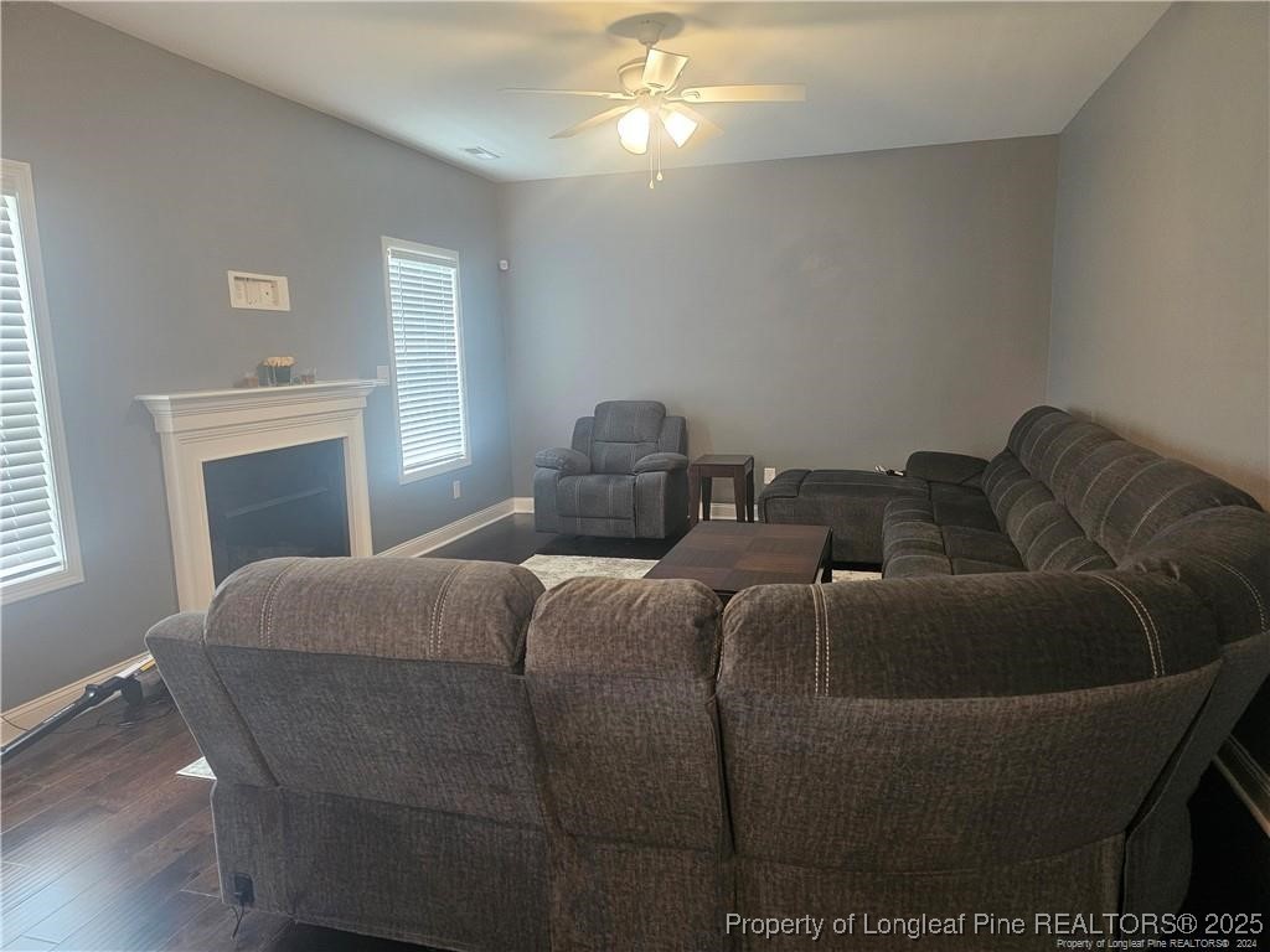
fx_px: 844
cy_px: 476
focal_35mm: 23
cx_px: 635
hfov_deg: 73.9
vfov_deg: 58.9
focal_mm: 6.3
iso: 800
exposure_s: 1/120
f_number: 1.7
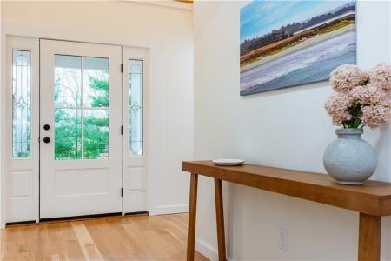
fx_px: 380
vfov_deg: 37.9
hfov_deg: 54.4
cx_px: 196
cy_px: 130
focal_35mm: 35
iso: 100
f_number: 6.3
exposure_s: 1/5
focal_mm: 35
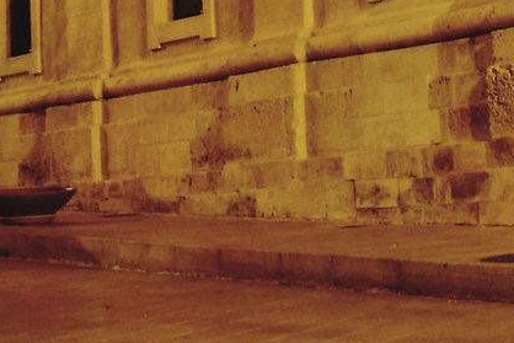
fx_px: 2583
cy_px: -574
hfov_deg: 11.4
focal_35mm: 181
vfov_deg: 7.0
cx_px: 279
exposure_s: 13
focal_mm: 21
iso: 100
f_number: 25
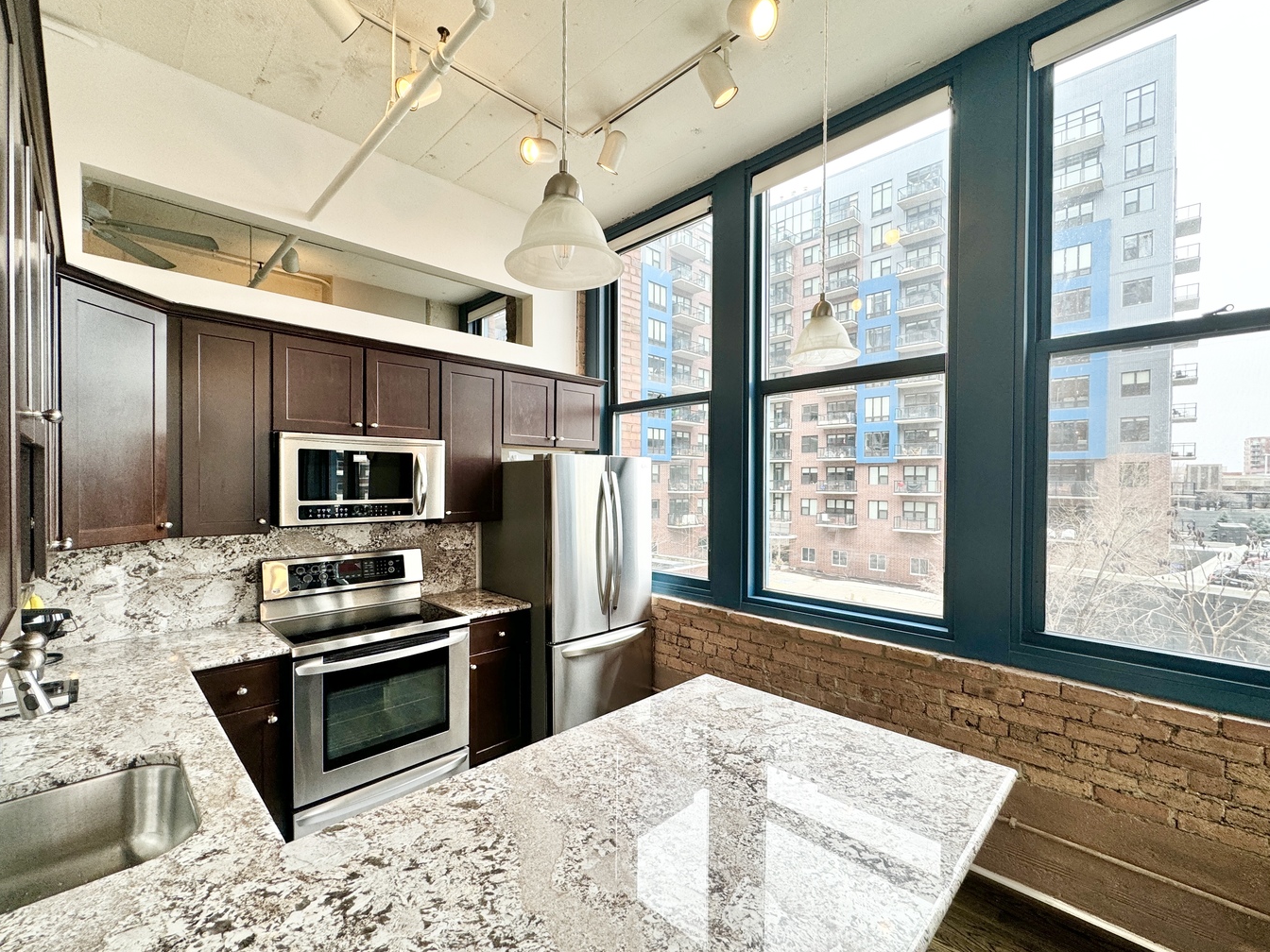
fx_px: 550
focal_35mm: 15
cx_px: 662
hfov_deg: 98.1
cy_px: 491
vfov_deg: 81.7
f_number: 2.2
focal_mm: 2.22
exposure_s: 1/120
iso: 64
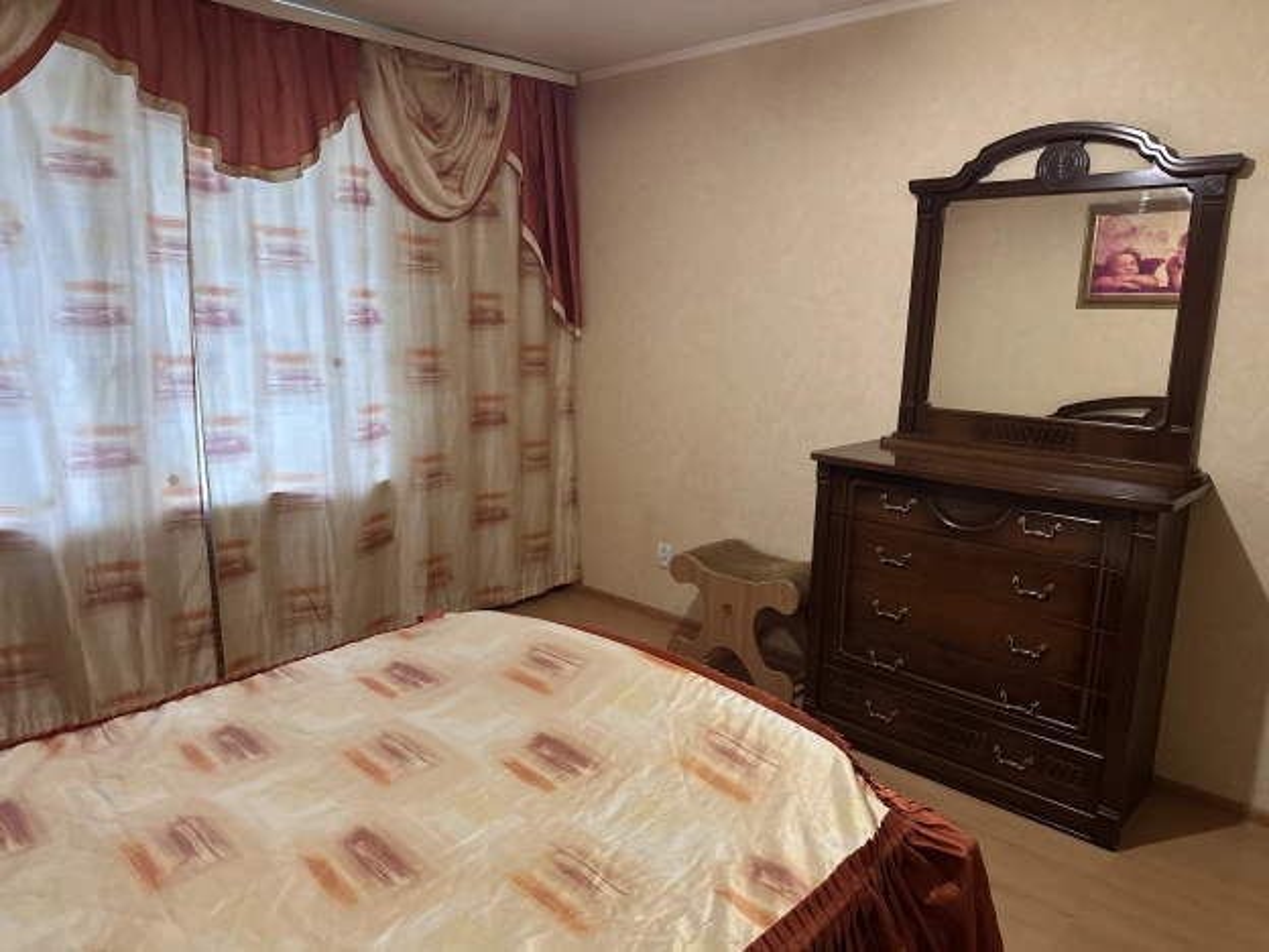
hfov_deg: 71.6
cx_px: 634
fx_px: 880
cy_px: 476
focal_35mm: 24
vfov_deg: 56.8
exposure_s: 1/59
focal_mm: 6.86
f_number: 1.78
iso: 400
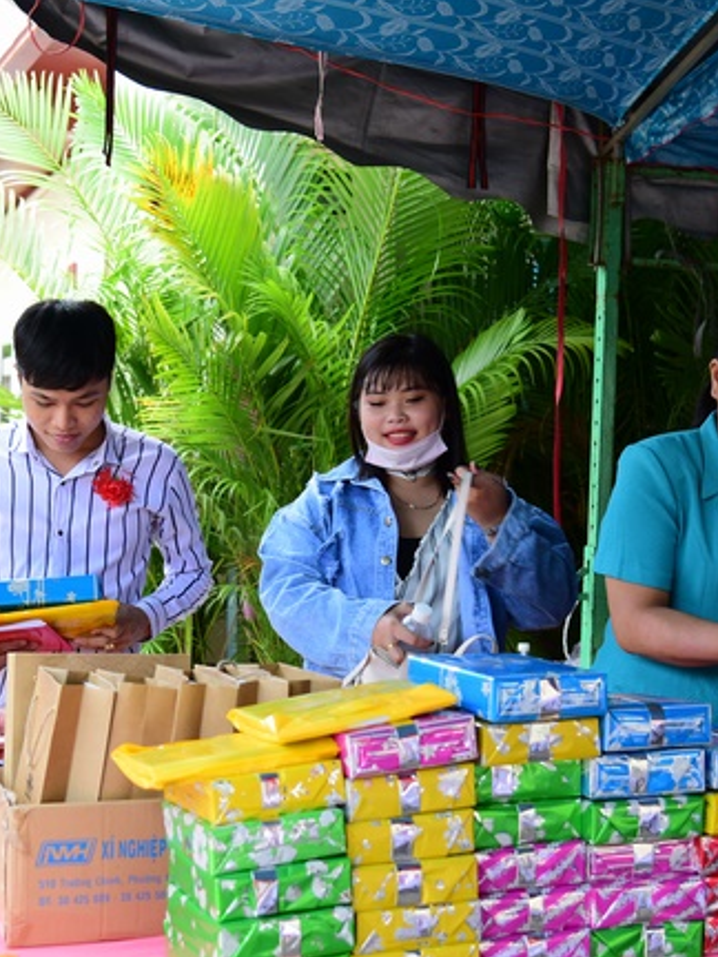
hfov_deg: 26.6
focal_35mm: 55
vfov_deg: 34.9
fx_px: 1521
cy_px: 478
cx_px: 357
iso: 320
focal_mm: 38
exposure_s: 1/125
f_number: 4
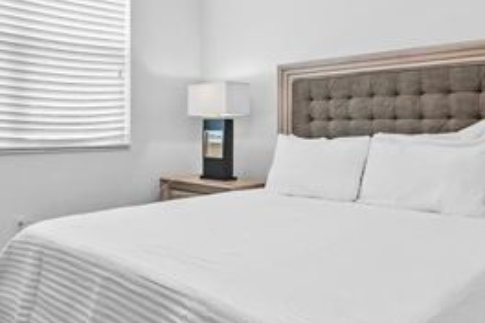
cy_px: 145
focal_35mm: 32
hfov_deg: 57.5
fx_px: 431
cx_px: 163
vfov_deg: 41.1
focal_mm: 12
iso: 320
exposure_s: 1/5
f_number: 6.3
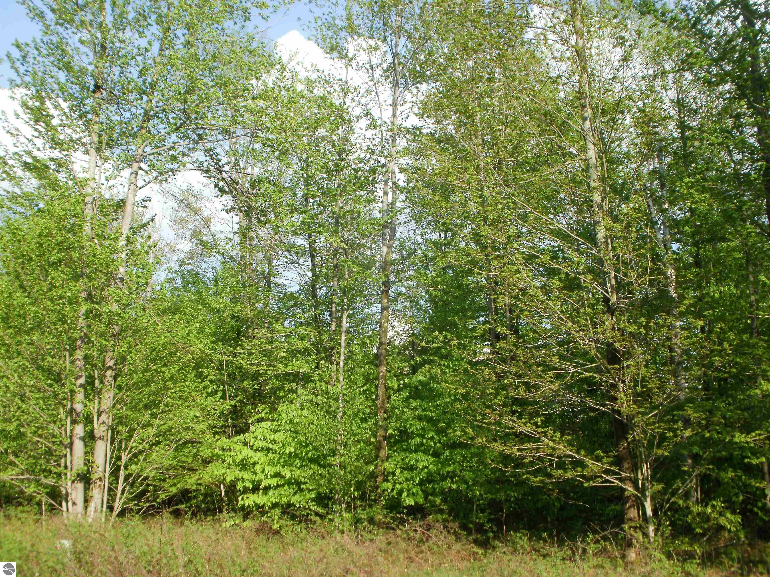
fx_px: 801
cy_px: 288
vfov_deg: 39.7
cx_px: 385
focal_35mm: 36
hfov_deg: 51.4
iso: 100
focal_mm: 6.3
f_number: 5.6
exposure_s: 1/200
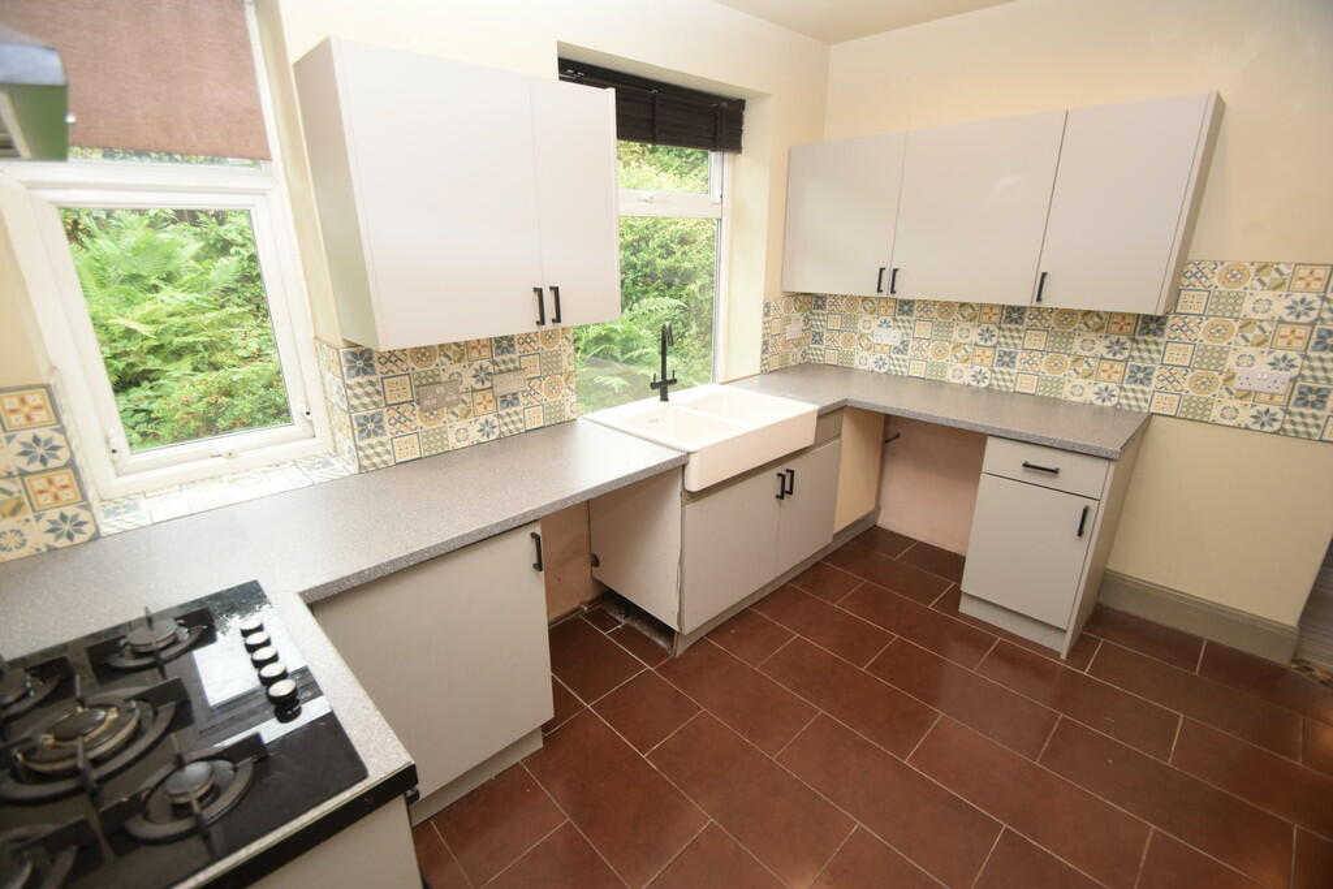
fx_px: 555
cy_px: 444
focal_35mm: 15
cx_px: 666
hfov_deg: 100.4
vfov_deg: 77.3
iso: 800
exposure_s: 1/60
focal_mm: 10
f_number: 4
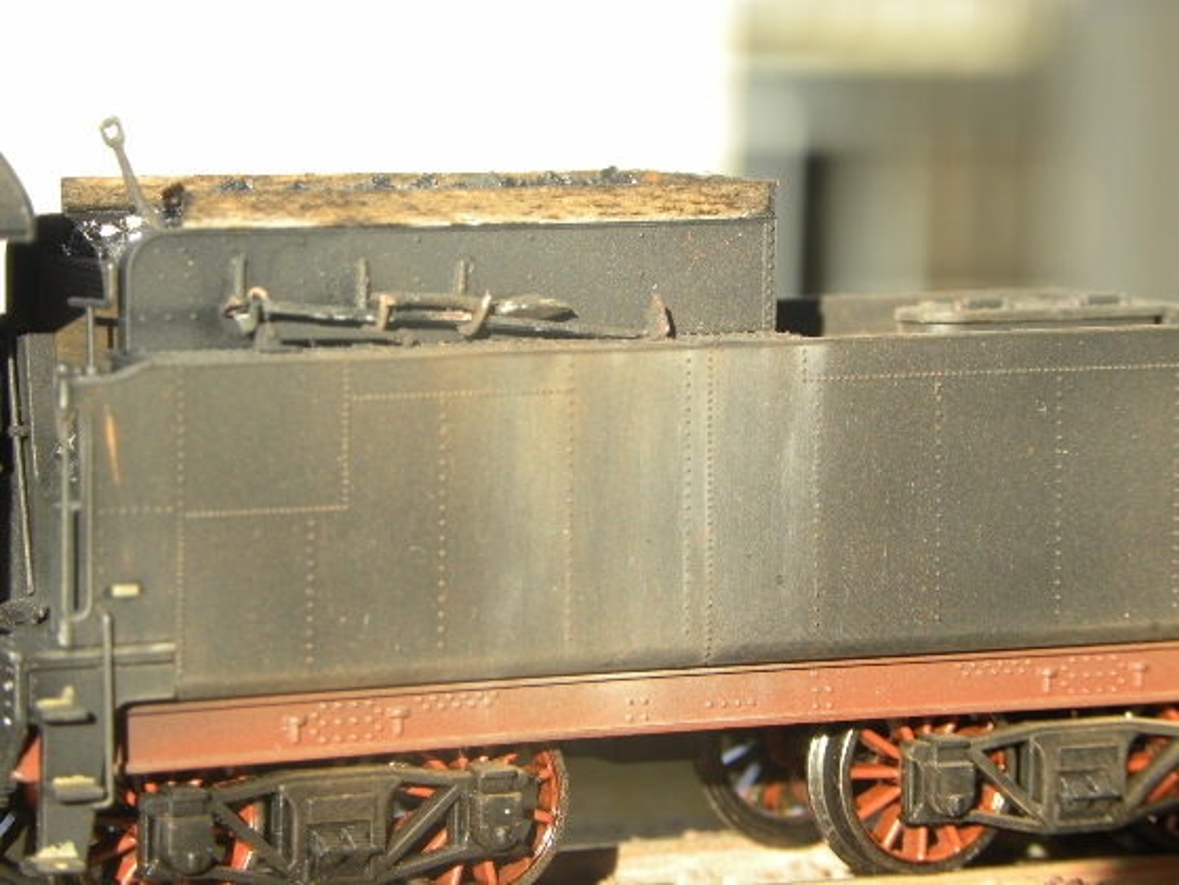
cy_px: 442
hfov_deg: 10.7
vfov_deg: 8.1
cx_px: 590
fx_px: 6267
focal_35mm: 184
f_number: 4.5
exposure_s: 1/66
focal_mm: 32.7
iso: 64
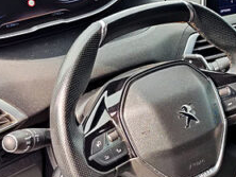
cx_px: 198
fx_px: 860
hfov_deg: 15.5
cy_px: 120
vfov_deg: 11.8
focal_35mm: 126
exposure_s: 1/200
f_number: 1.88
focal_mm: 6.06
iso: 108
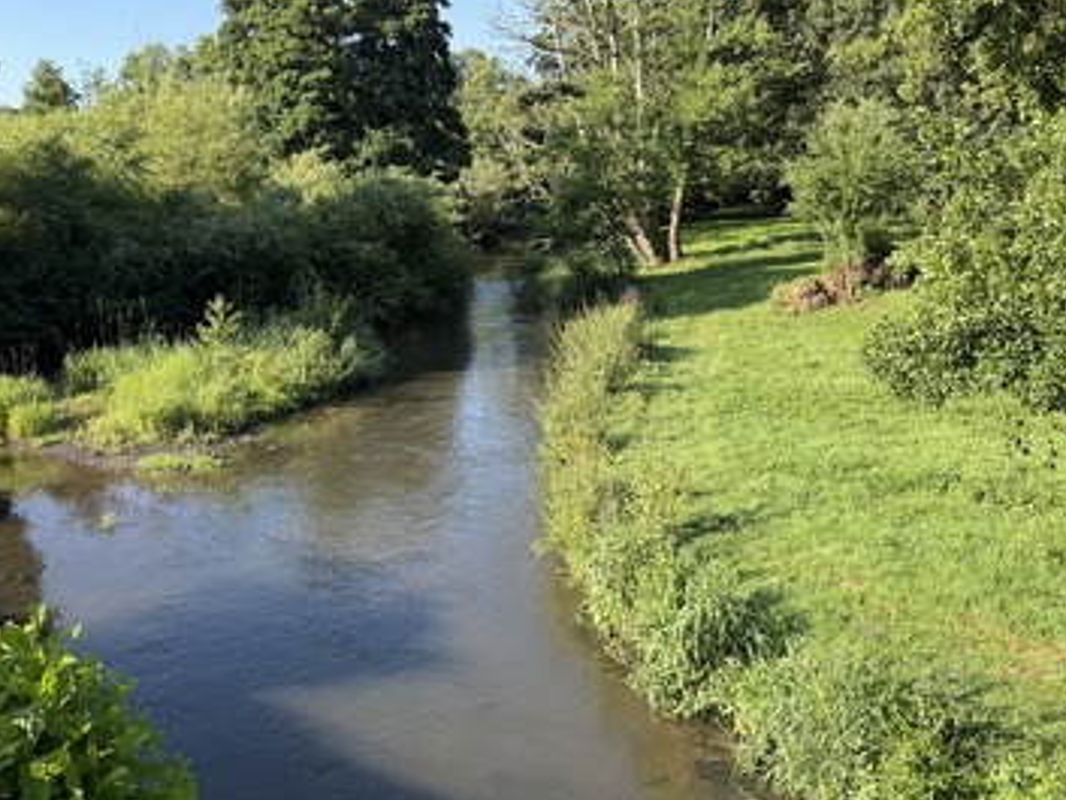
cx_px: 459
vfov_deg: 41.8
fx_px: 1047
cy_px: 430
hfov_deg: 53.8
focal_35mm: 34
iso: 100
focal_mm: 6.76
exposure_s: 1/1337
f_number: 1.78
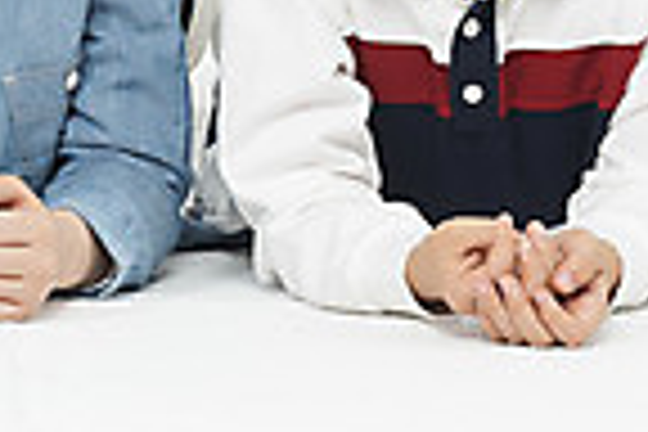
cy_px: -418
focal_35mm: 436
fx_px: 7847
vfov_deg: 3.1
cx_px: -358
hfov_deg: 4.7
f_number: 16
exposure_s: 1/125
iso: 100
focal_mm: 105
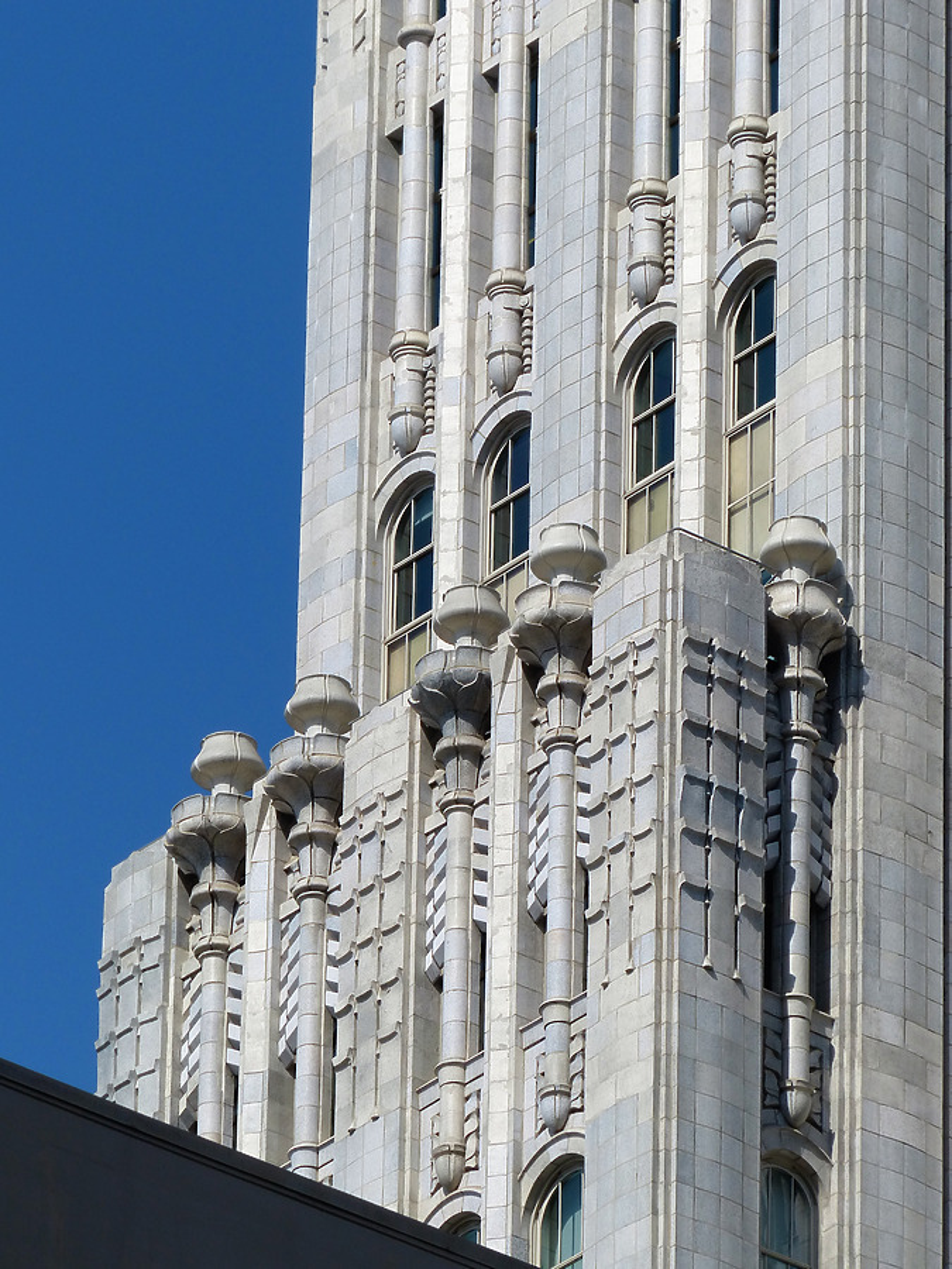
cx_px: 476
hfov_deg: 3.7
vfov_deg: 4.9
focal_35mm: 406
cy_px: 634
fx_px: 14888
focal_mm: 73
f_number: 5
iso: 100
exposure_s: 1/1600
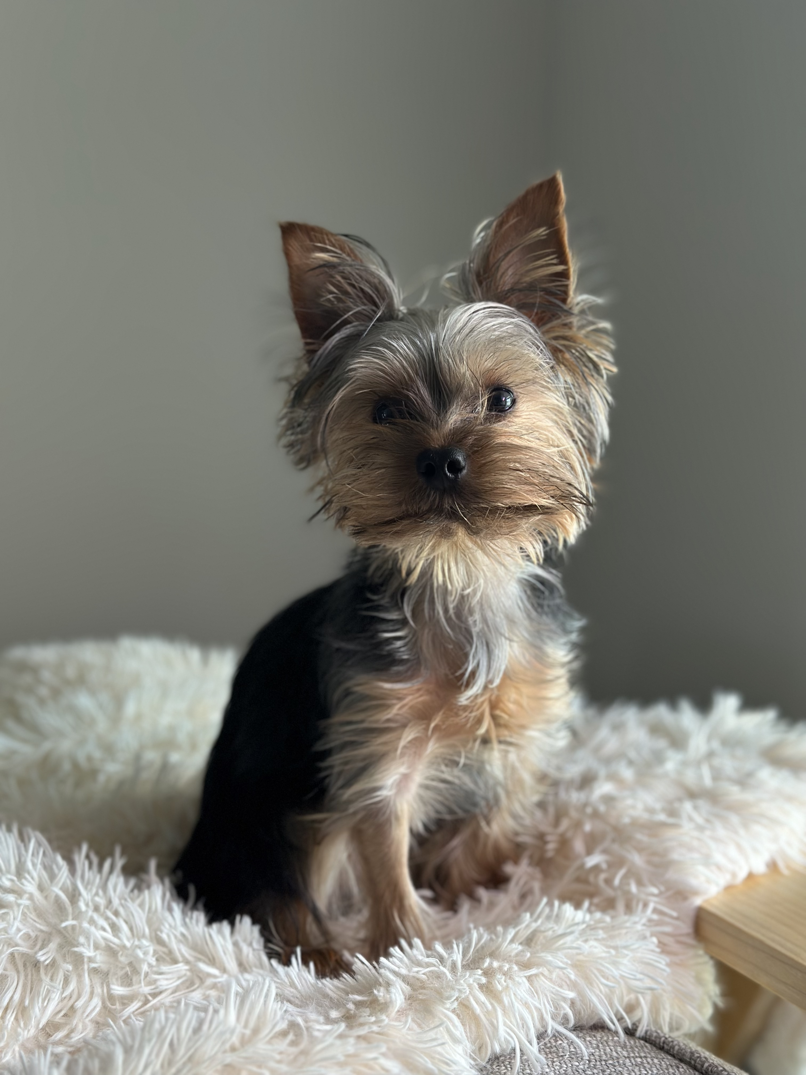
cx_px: 403
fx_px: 1490
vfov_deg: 39.7
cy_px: 538
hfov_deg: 30.3
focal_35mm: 48
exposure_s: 1/49
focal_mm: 6.86
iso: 160
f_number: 1.78
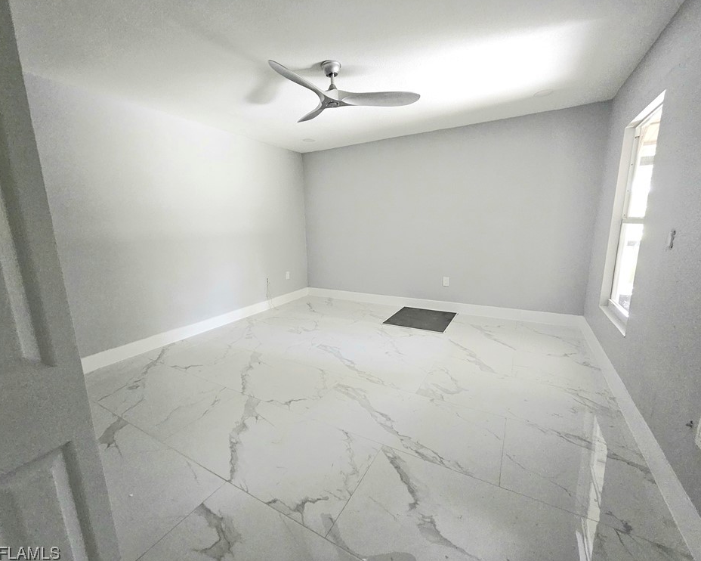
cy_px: 280
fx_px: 290
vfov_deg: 88.0
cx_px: 354
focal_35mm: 14
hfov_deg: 100.7
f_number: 2.2
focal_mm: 1.74
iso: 400
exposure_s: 1/30
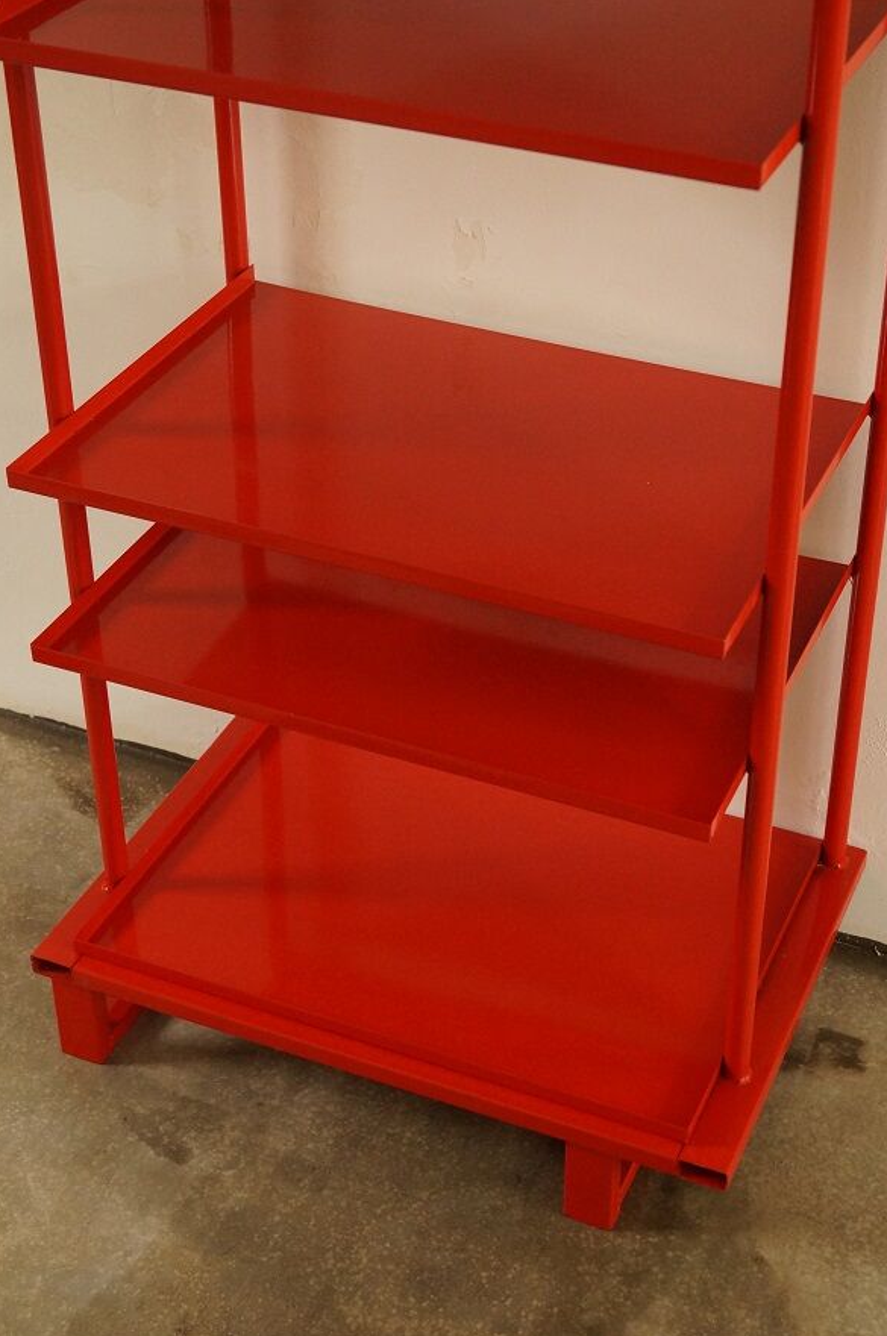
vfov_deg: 34.5
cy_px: 621
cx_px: 487
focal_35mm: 58
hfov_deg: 23.3
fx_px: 2149
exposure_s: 1/200
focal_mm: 35
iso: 1600
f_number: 5
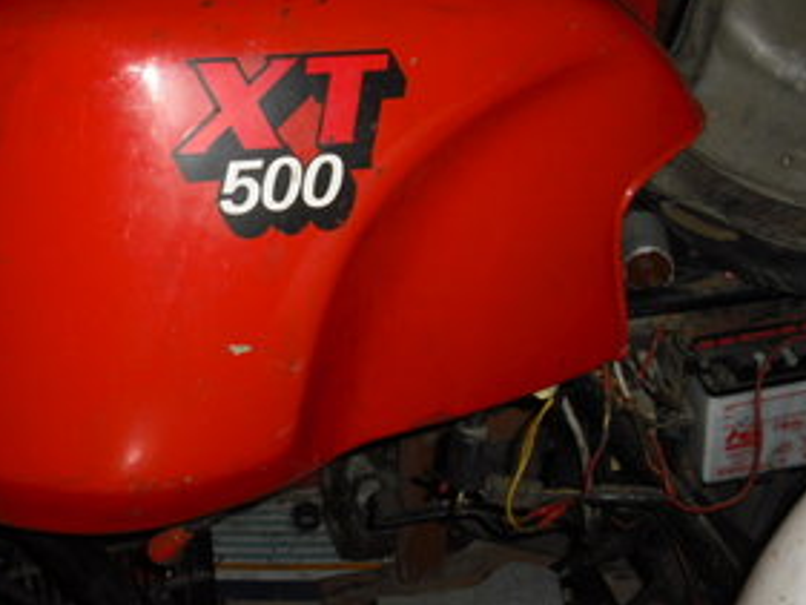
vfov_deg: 26.9
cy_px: 189
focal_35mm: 54
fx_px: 1258
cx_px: 267
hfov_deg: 35.2
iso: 100
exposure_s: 1/60
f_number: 2.8
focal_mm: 6.2
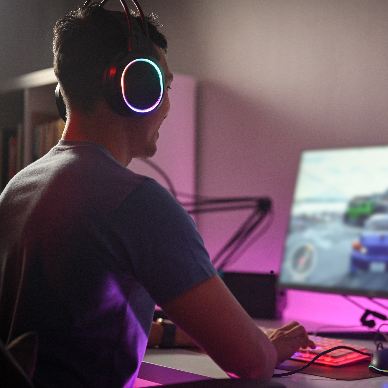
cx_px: 274
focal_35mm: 66
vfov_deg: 26.1
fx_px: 837
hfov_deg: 25.9
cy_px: 195
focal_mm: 50
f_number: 1.8
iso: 500
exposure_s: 1/125
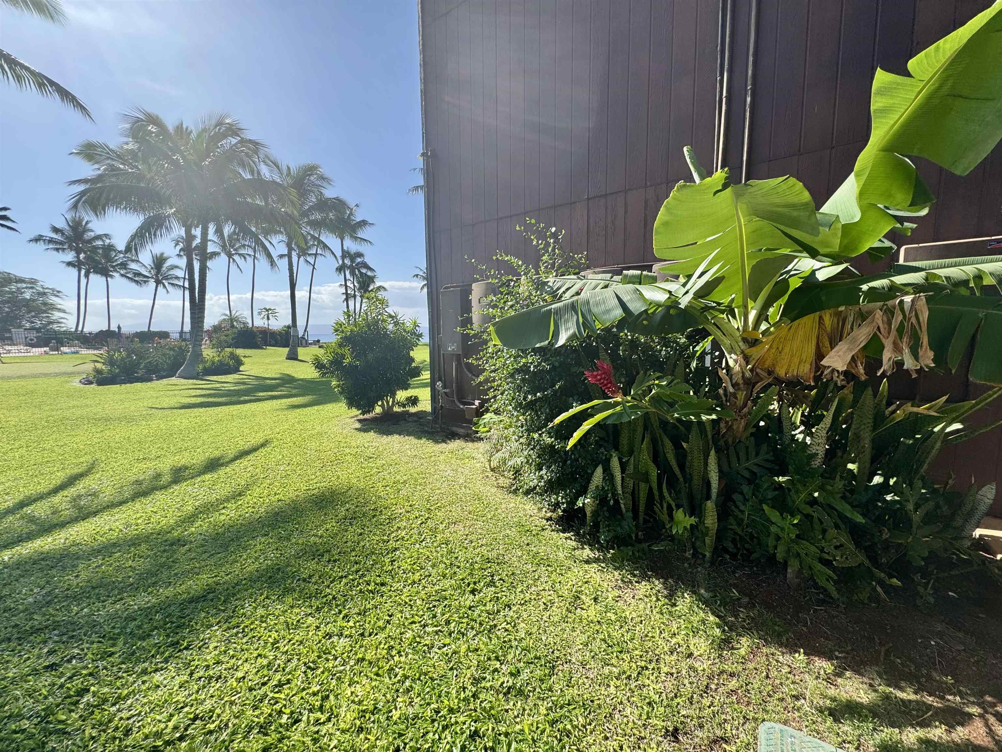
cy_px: 376
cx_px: 501
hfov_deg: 102.1
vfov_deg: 85.7
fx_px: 405
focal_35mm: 14
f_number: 2.2
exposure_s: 1/1020
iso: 50
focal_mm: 2.22
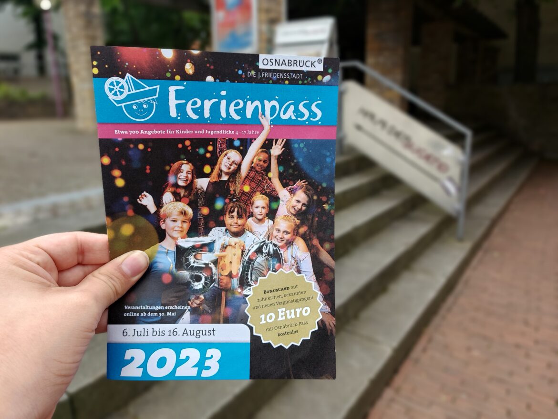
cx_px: 279
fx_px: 387
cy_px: 210
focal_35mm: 24
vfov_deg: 56.8
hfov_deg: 71.6
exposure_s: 1/230
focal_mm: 5.23
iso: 32
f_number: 1.8
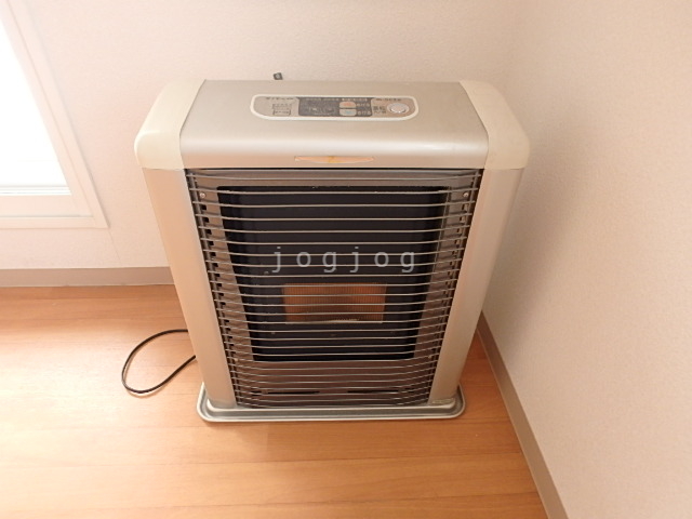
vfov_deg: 63.4
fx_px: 420
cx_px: 346
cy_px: 260
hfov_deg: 79.0
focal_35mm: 21
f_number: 3.5
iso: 200
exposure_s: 1/30
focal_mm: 3.7
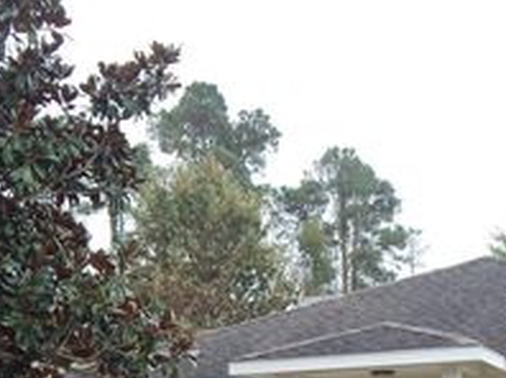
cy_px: 438
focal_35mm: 86
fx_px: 1256
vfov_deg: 16.5
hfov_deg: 22.5
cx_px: 406
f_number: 3.3
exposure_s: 1/320
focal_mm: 6.1
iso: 125
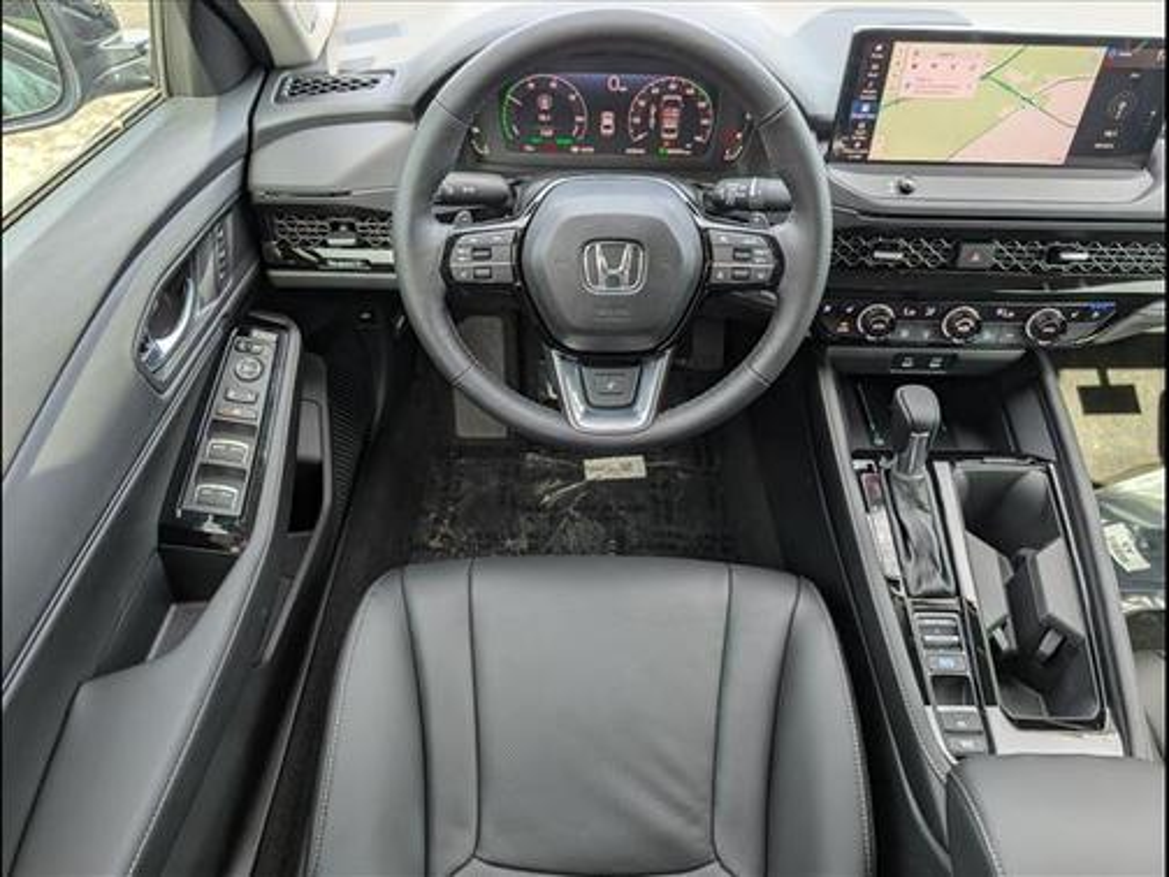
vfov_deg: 56.8
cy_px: 438
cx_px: 584
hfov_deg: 71.6
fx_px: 810
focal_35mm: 24
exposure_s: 1/278
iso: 165
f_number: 1.68
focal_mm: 6.9
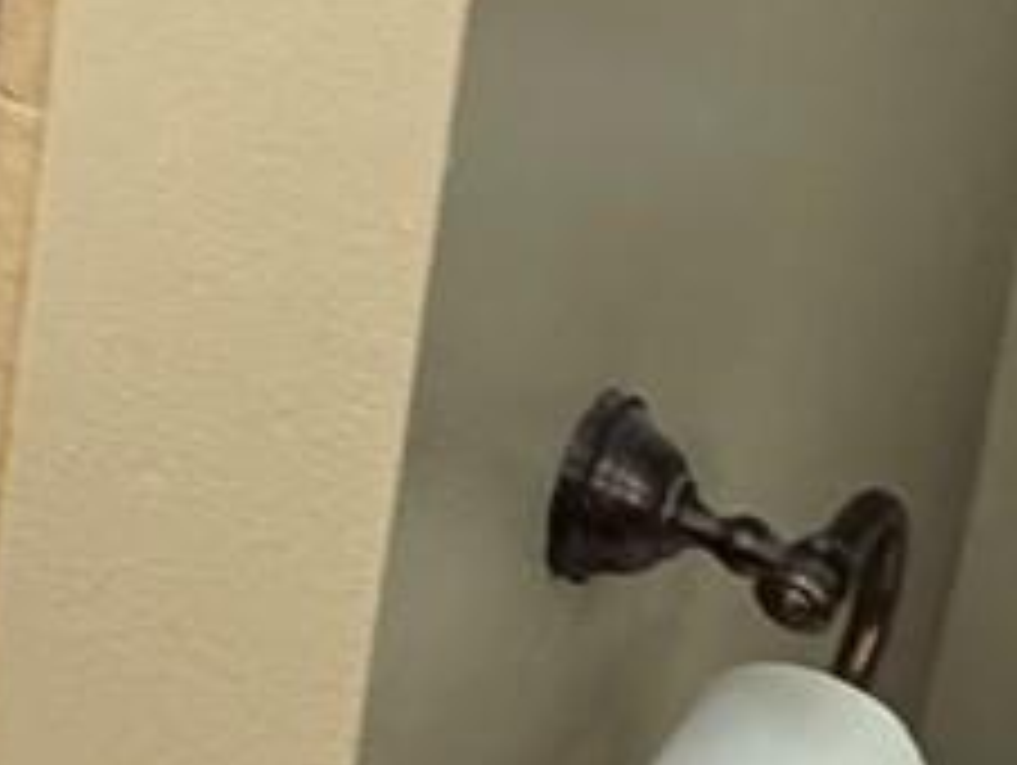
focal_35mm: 99
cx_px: -1282
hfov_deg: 14.5
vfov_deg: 13.7
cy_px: -526
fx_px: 2912
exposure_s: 1/60
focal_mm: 2.22
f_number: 2.2
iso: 320
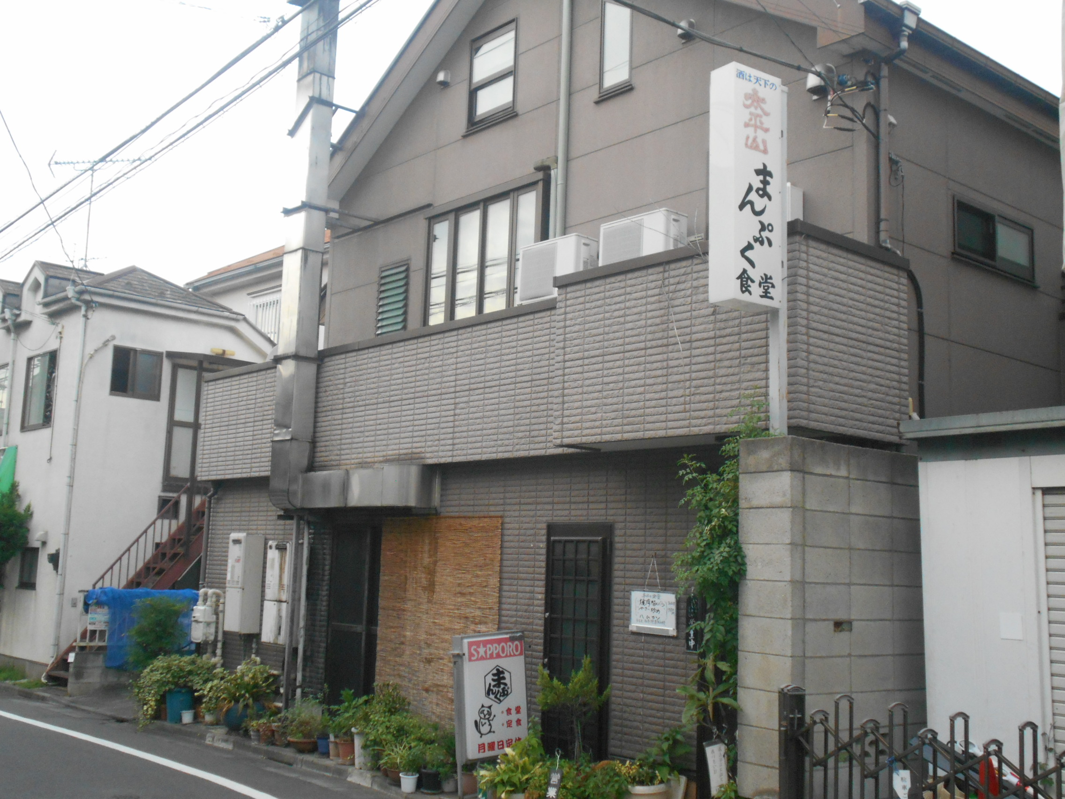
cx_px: 532
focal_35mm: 39
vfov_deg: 36.8
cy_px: 400
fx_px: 1200
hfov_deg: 47.9
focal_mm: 6.7
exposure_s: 1/250
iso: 400
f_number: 3.9
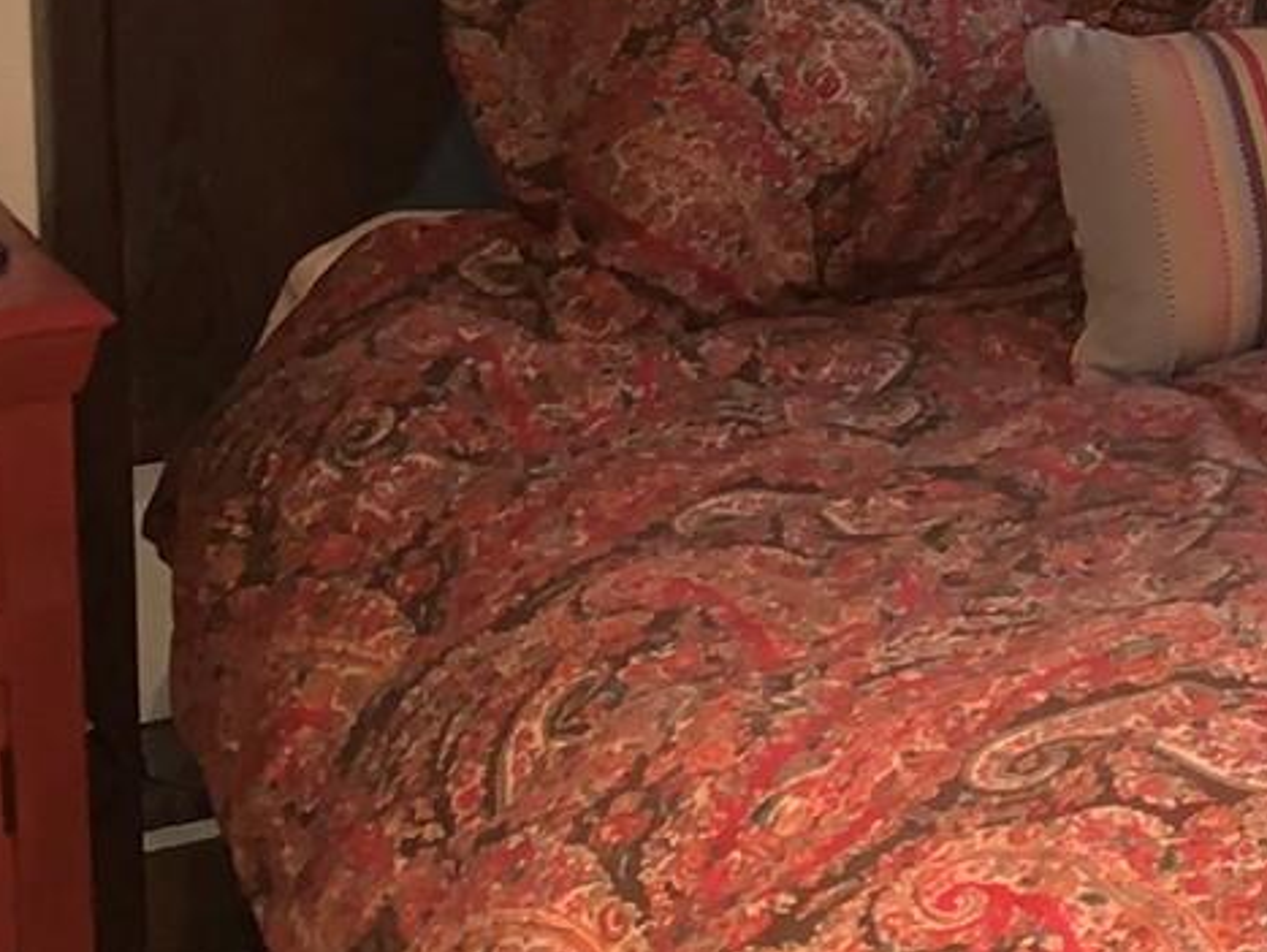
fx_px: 3260
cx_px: 1717
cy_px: -95
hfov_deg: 19.9
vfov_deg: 16.1
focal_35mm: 89
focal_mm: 4.25
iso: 125
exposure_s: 1/8
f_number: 1.8
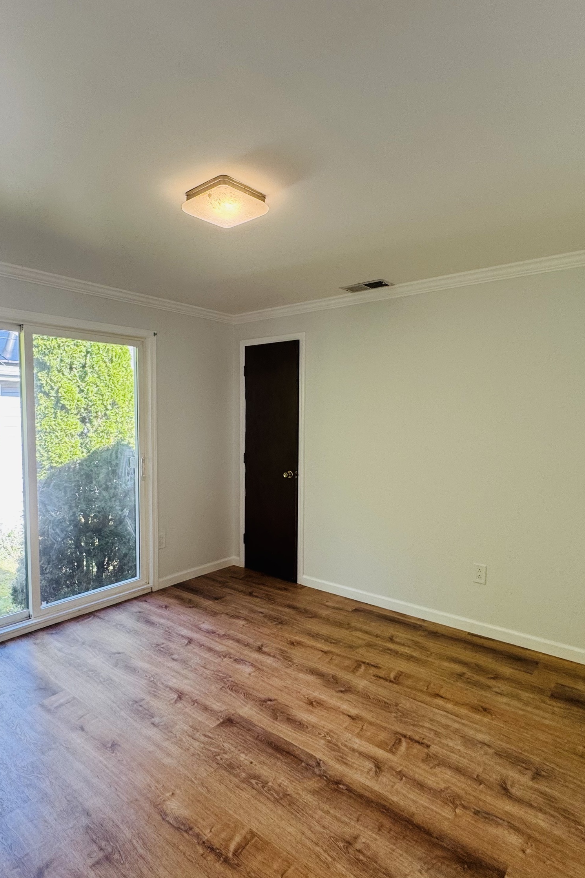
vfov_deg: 84.0
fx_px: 488
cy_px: 444
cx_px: 264
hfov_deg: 61.8
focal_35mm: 20
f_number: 2.2
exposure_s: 1/120
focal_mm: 2.22
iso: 125
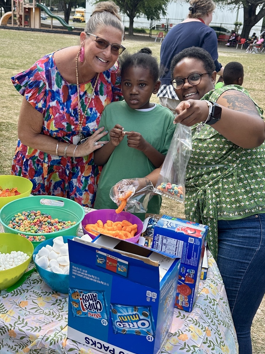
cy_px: 176
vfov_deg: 69.4
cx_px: 131
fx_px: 255
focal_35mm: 25
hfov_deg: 54.9
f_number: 1.78
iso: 80
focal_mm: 6.86
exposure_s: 1/935
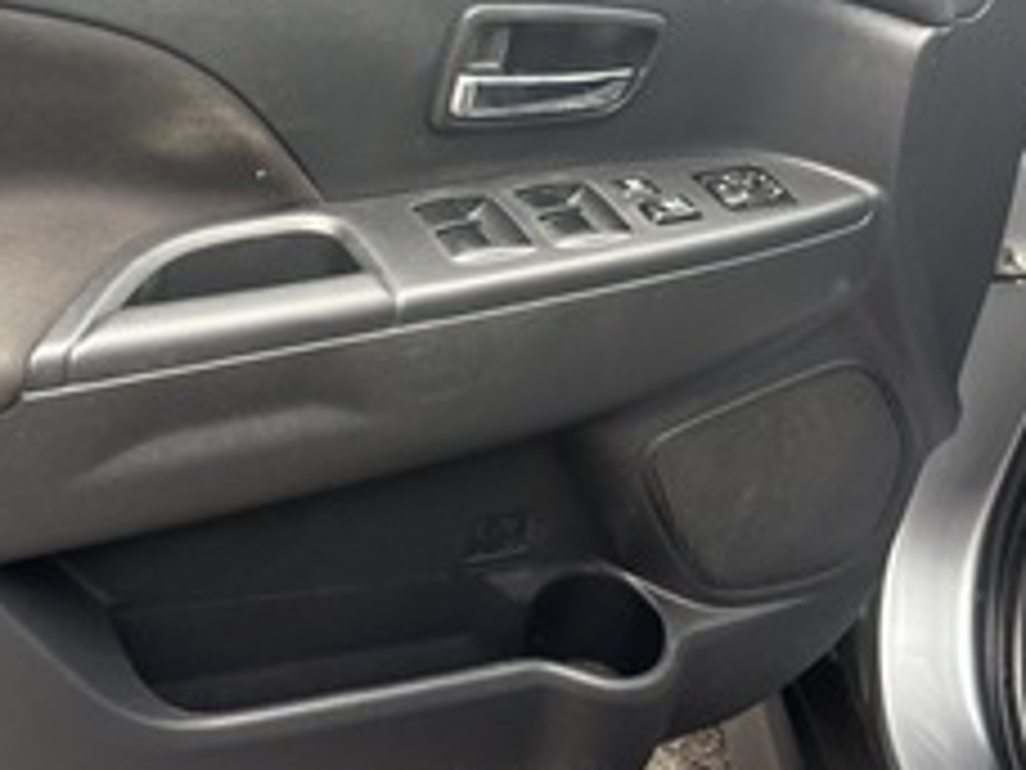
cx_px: 270
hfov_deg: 38.7
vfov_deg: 30.0
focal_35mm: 48
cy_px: 250
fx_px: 1423
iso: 100
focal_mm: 5.96
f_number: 1.6
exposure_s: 1/121
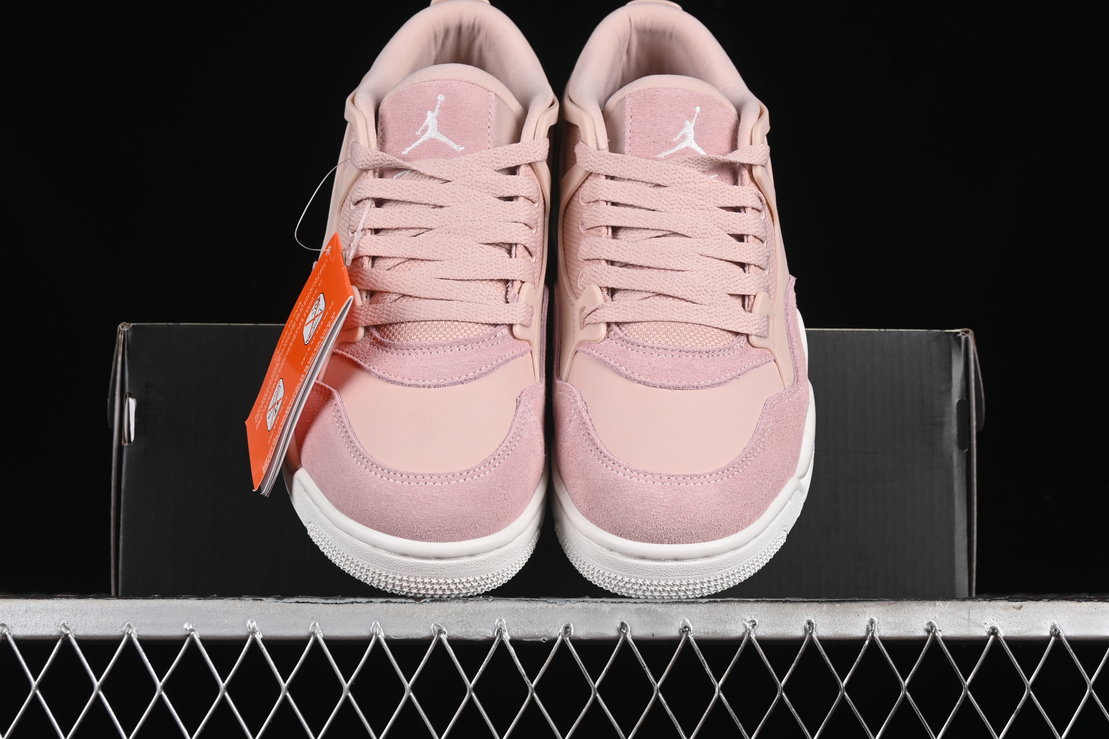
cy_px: 370
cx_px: 554
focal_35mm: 75
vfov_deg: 18.2
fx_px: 2310
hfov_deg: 27.0
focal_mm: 50
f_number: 8
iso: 160
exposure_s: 1/80
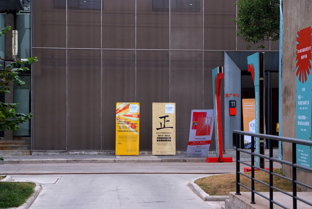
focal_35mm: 48
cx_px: 156
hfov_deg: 41.1
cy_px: 104
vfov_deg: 28.2
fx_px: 417
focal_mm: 32
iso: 400
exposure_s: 1/250
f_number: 8
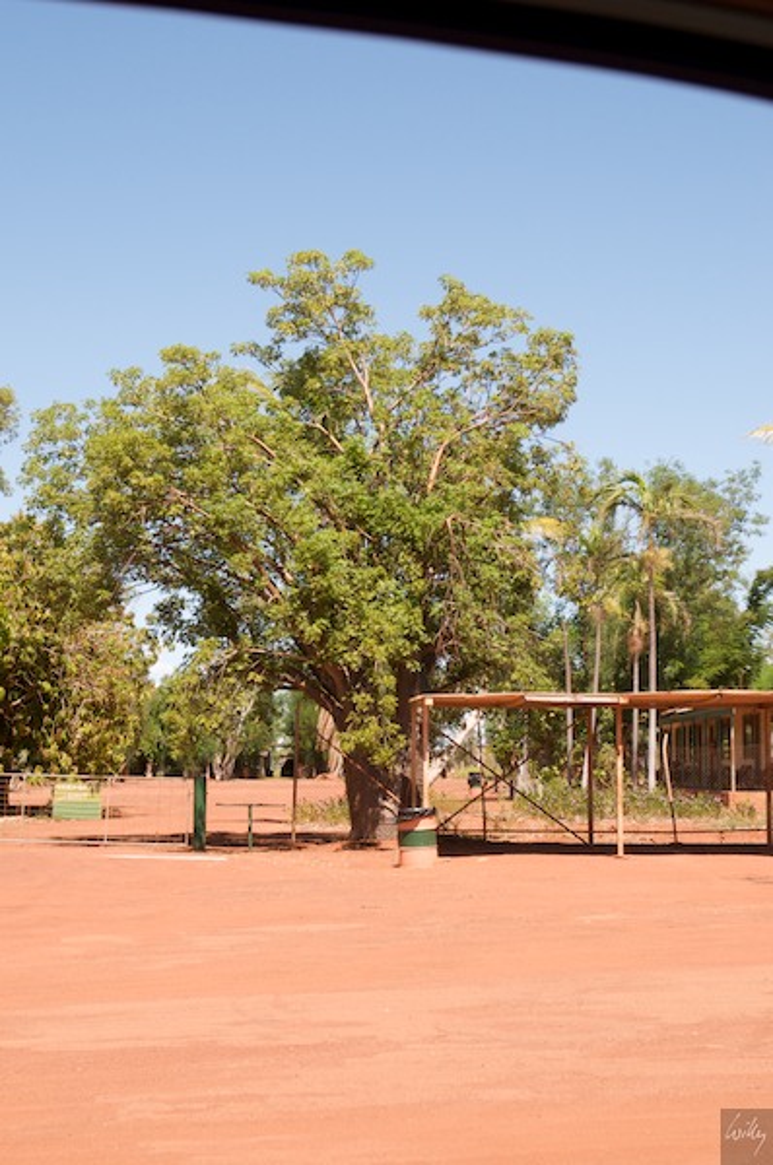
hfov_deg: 18.9
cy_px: 582
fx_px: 2327
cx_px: 386
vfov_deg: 28.1
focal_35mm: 72
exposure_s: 1/400
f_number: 10
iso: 320
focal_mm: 48
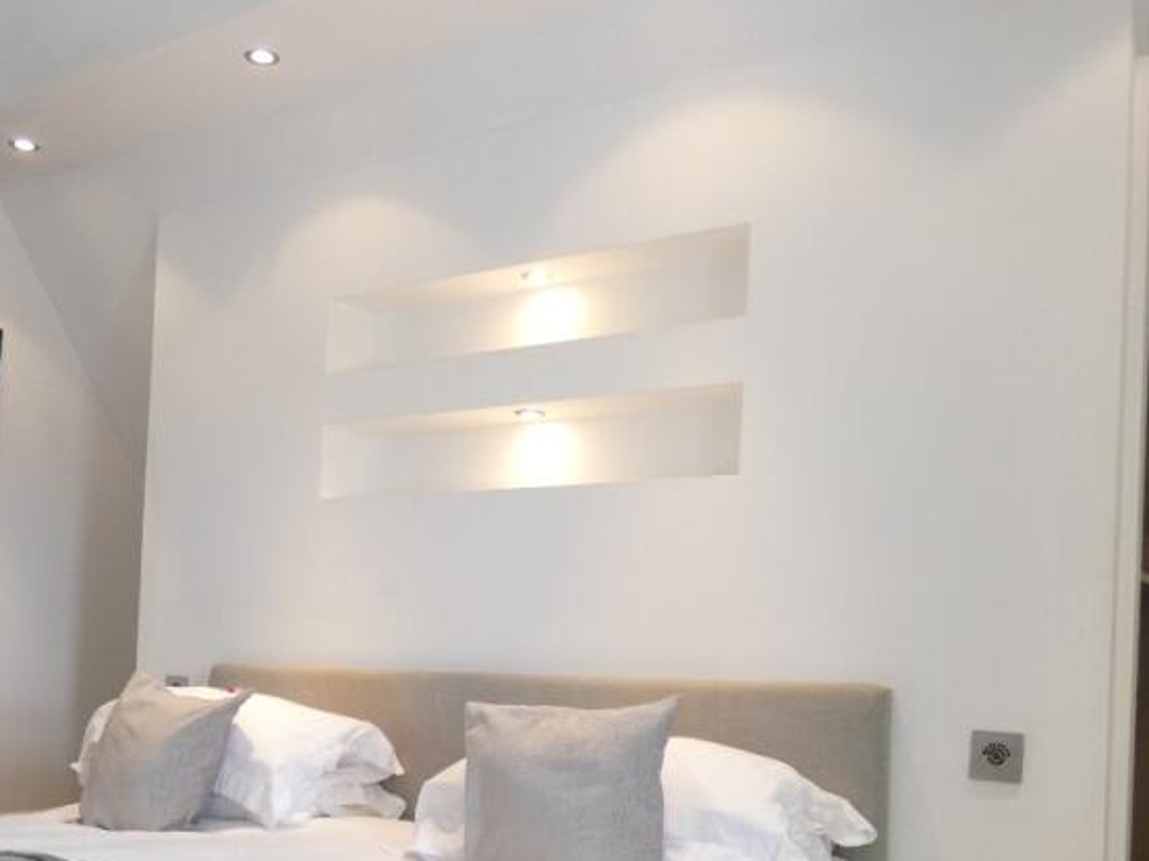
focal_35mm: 37
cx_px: 446
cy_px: 674
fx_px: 1228
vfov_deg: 37.4
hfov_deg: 49.8
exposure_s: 1/60
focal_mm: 3.6
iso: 200
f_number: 2.8
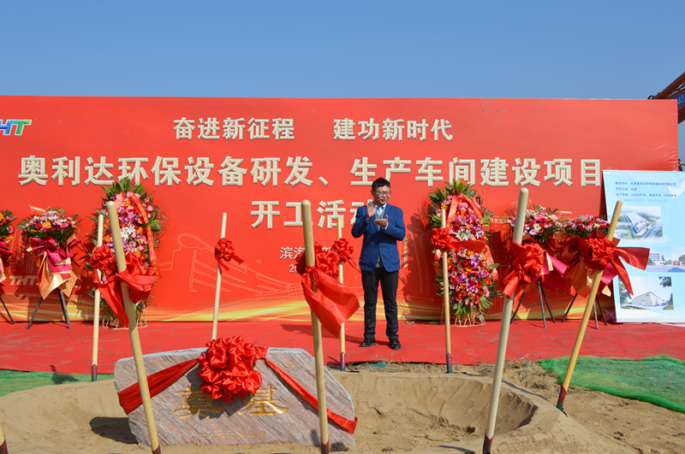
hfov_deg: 53.2
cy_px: 227
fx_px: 684
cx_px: 342
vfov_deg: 36.8
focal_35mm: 36
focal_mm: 24
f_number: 8
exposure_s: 1/250
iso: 100
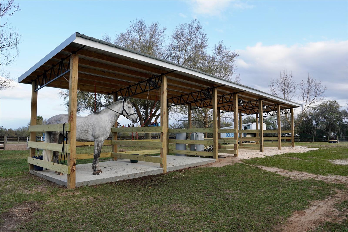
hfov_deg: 73.8
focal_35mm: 24
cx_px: 174
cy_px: 116
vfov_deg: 53.1
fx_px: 232
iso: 100
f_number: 5.6
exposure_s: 1/100
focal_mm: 16
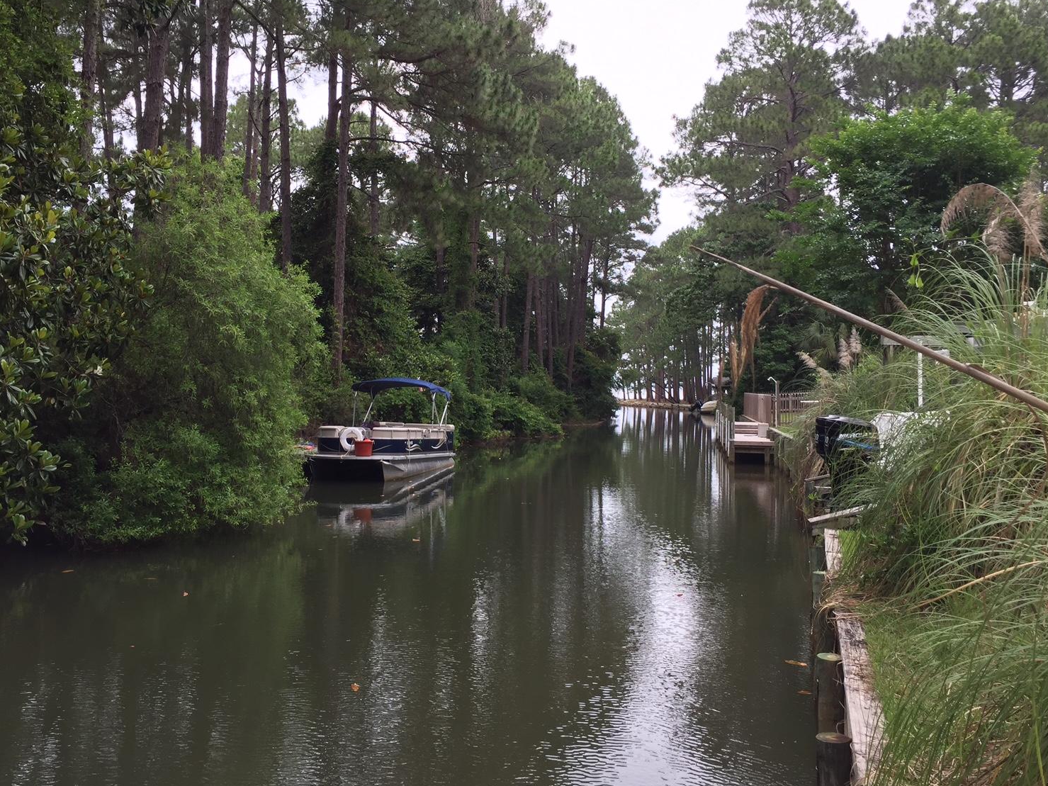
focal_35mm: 32
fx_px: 969
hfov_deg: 56.8
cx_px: 498
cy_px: 383
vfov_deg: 44.2
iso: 32
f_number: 2.2
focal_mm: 4.15
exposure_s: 1/291
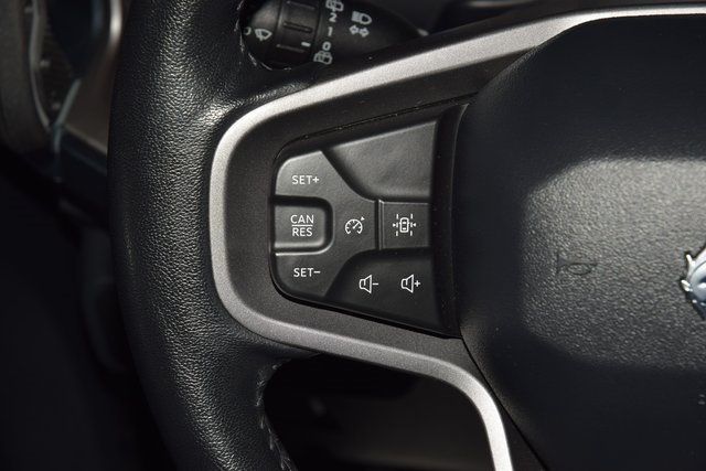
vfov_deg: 13.0
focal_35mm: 105
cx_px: 353
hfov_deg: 19.5
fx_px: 2060
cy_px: 236
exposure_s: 1/125
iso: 100
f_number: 8
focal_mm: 70
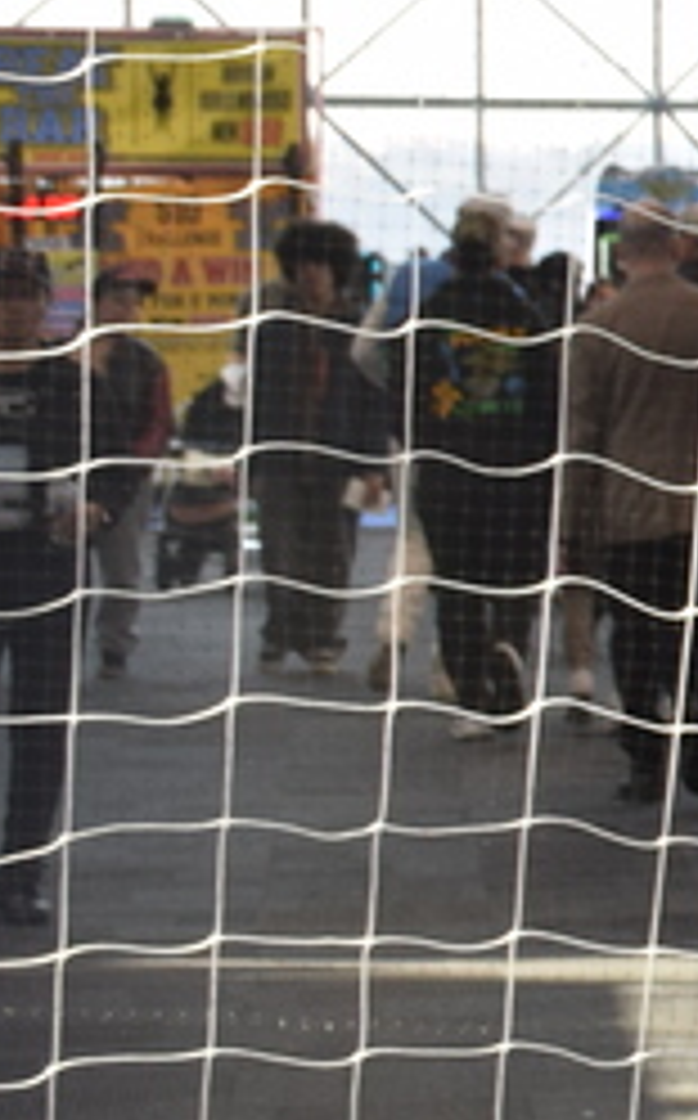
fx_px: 5769
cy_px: 304
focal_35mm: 189
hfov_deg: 6.3
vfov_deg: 11.1
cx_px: 2234
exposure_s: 1/160
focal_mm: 30
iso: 400
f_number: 6.3
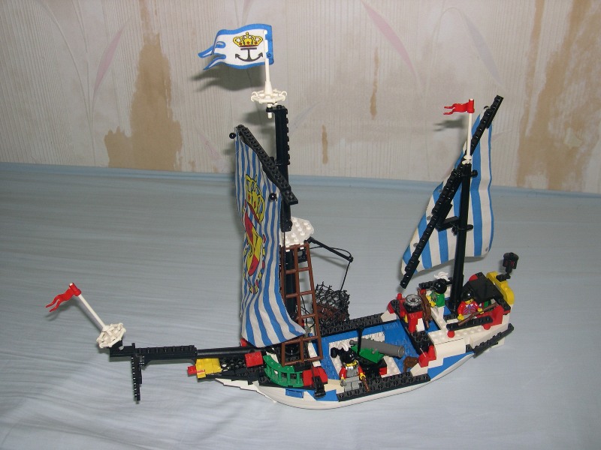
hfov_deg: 49.0
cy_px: 225
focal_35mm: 38
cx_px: 300
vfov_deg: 37.7
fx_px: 660
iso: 100
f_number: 7.6
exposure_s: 1/30
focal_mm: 8
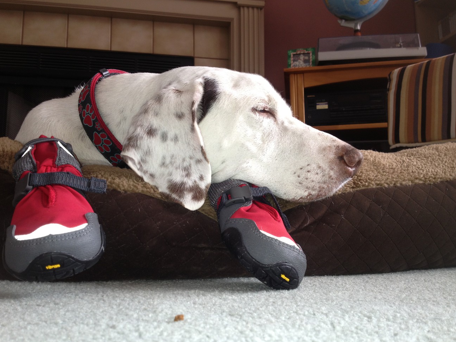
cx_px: 222
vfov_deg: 39.6
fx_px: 474
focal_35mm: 36
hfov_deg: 51.4
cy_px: 167
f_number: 2.4
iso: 50
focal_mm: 4.28
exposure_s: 1/32
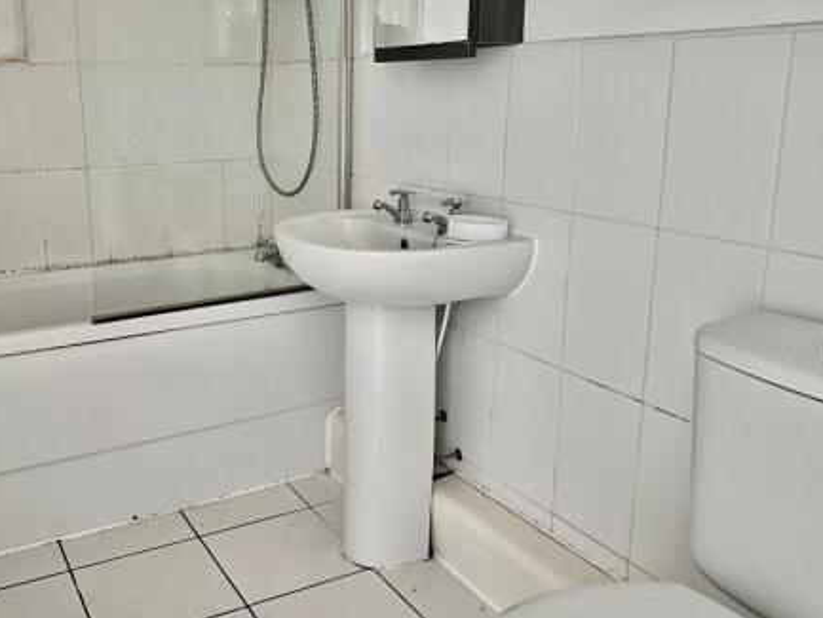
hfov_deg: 52.0
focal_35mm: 35
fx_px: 832
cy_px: 260
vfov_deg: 40.6
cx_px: 301
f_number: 1.5
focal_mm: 5.7
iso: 640
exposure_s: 1/10
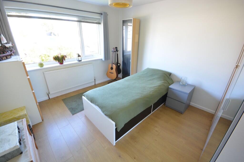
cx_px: 122
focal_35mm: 15
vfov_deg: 77.3
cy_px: 81
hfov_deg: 100.4
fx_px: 102
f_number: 8
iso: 400
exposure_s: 1/10
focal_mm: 10
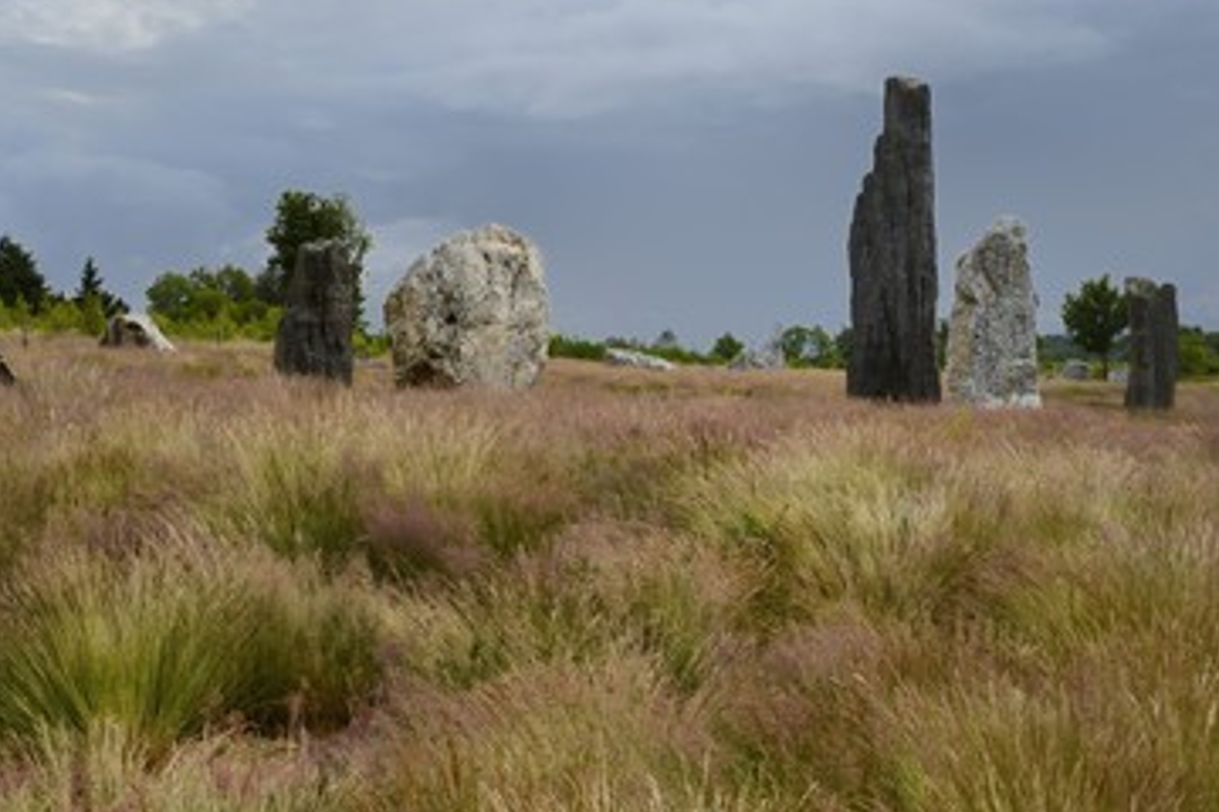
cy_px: 426
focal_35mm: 42
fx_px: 1422
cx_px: 511
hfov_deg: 46.2
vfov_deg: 31.9
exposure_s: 1/200
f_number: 13
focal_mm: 36
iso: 200
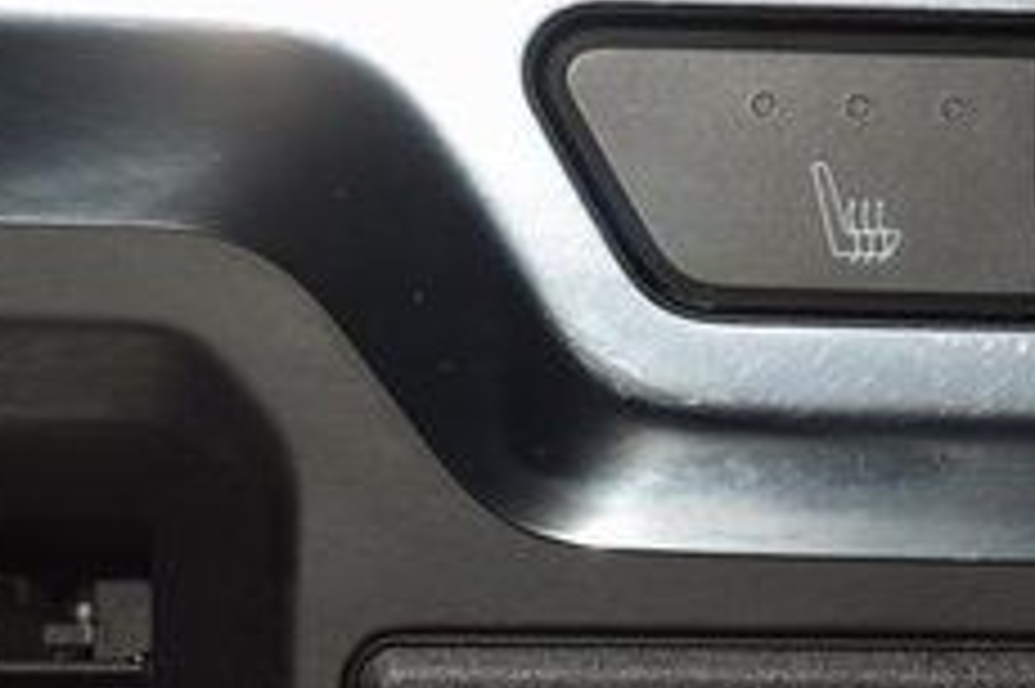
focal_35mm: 209
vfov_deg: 6.6
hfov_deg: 9.8
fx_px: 6004
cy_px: 443
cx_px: 1048
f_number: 8
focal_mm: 50
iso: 100
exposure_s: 1/60
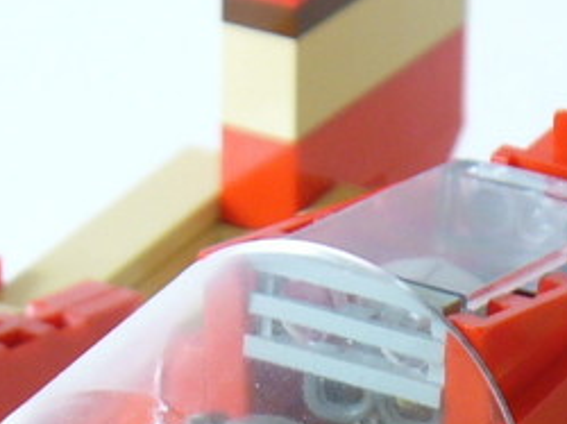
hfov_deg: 6.2
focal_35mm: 320
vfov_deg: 4.6
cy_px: 490
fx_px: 5236
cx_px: 236
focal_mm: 12.8
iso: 100
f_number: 3.3
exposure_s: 1/10
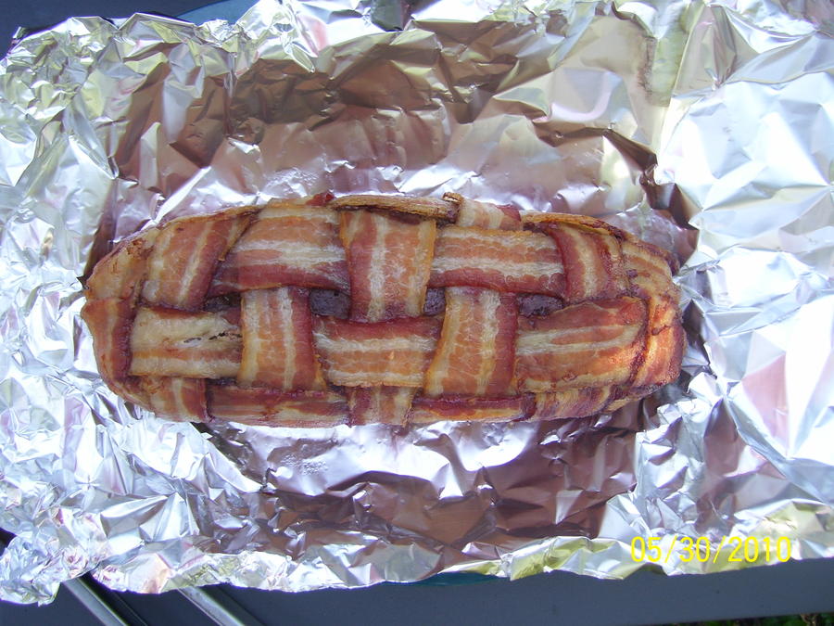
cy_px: 313
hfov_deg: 50.1
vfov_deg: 38.7
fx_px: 891
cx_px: 417
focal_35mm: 37
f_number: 2.7
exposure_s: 1/90
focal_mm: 6
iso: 80
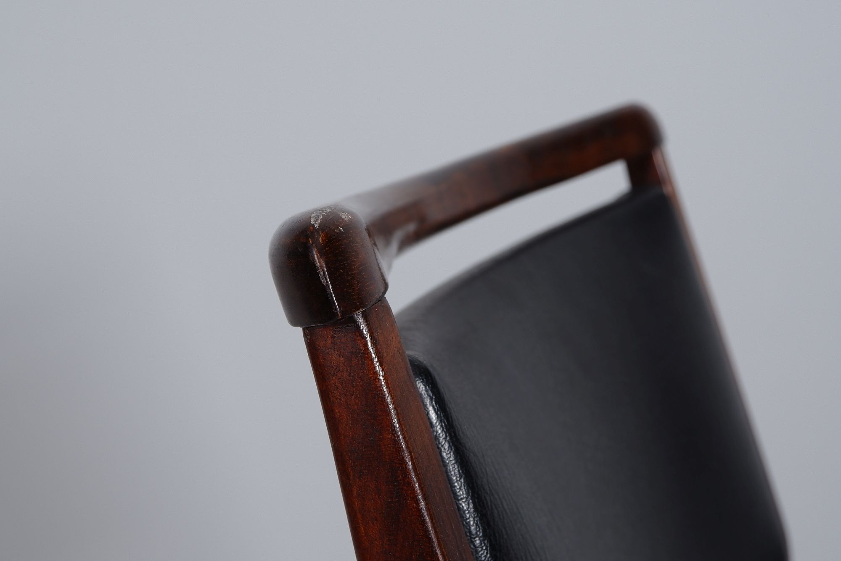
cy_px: 280
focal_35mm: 41
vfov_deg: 32.7
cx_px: 420
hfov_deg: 47.4
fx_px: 958
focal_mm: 27.1
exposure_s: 1/125
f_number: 6.4
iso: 100
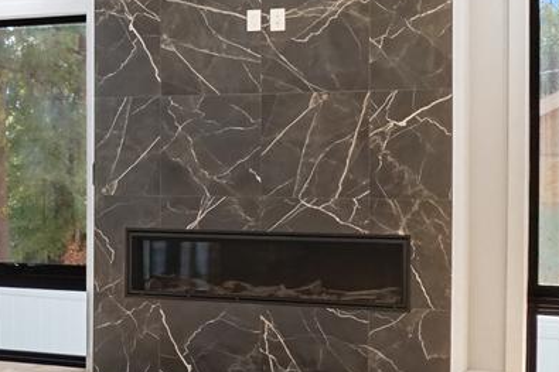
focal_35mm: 83
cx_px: -212
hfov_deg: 21.6
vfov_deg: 16.4
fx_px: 1288
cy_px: 132
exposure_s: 1/200
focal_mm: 16
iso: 1250
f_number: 8
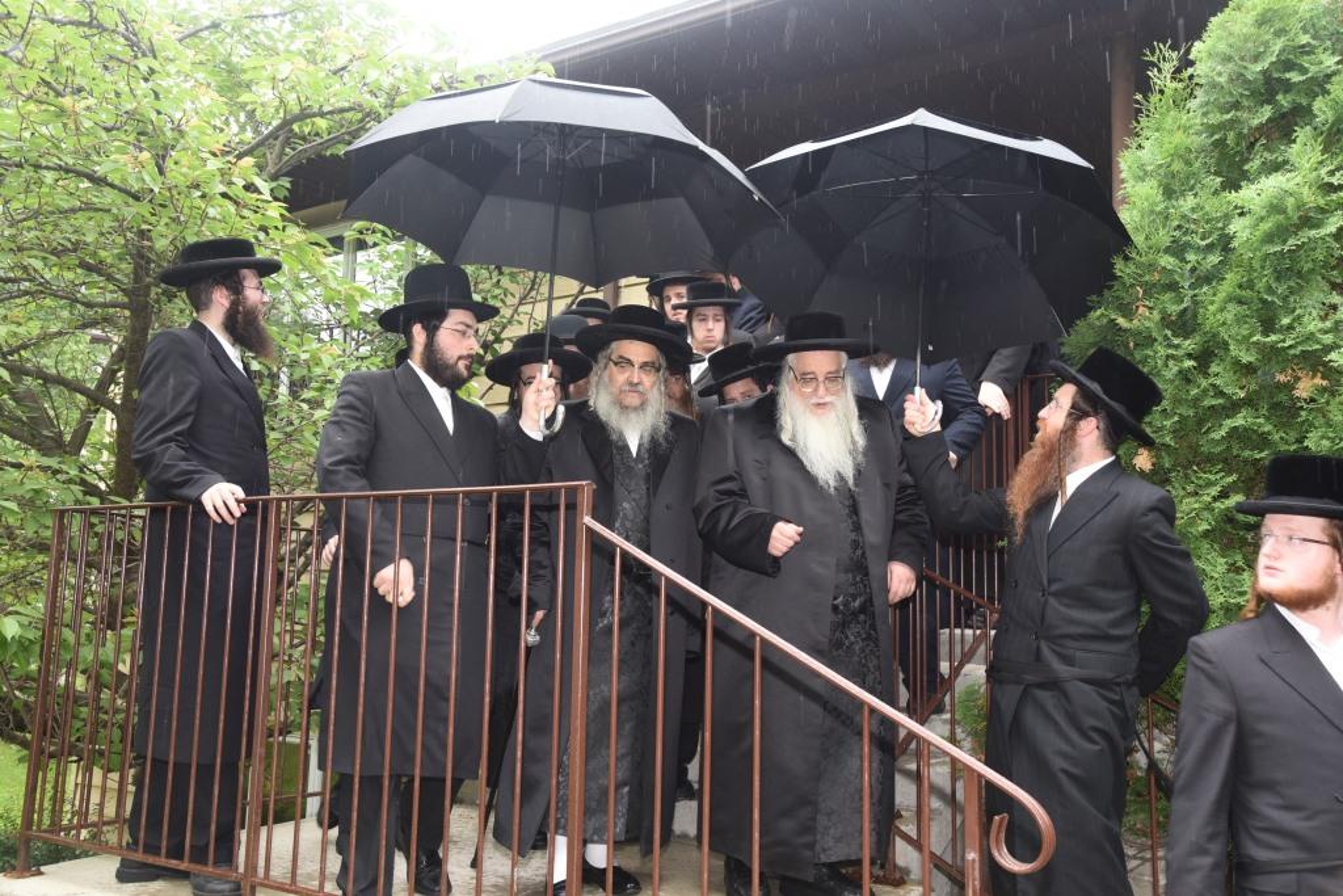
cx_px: 672
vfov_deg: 38.9
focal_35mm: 34
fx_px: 1268
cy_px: 448
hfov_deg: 55.8
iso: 800
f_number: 6.3
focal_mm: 34
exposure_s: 1/125
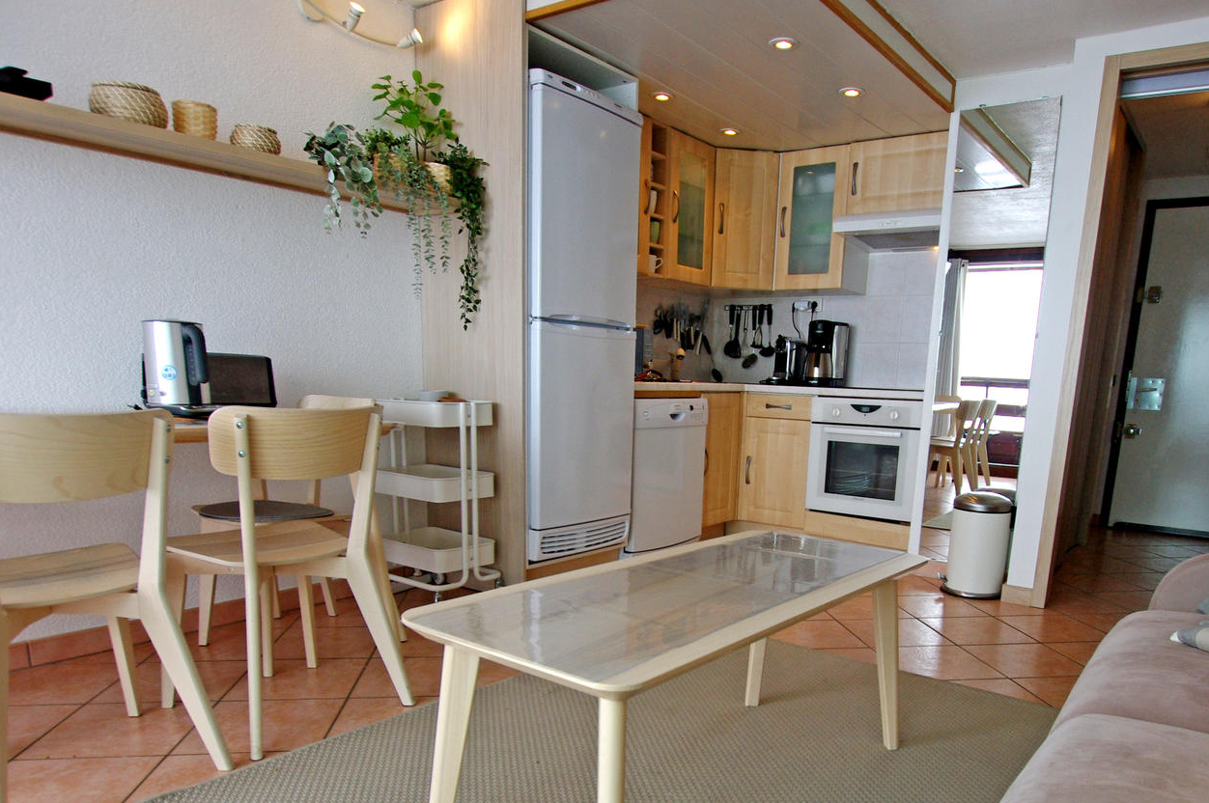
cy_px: 566
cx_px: 669
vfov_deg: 53.4
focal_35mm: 23
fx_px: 772
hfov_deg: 75.9
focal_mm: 10
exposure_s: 1/400
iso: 400
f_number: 5
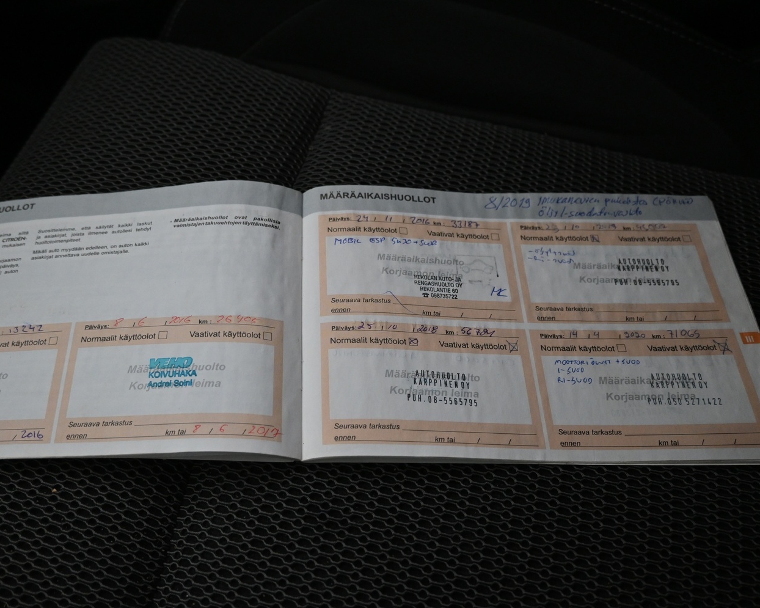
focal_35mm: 34
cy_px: 293
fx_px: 763
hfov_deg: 52.6
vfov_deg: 43.4
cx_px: 307
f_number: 3.8
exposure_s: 1/30
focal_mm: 18.5
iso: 1400
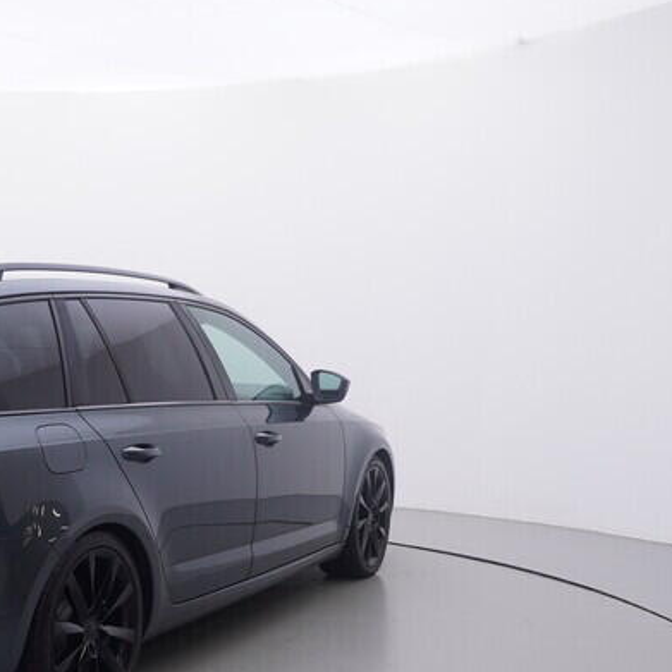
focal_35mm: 50
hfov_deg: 31.3
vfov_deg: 33.5
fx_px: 1101
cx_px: -7
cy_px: 467
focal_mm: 15
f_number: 5
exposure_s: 1/80
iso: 200
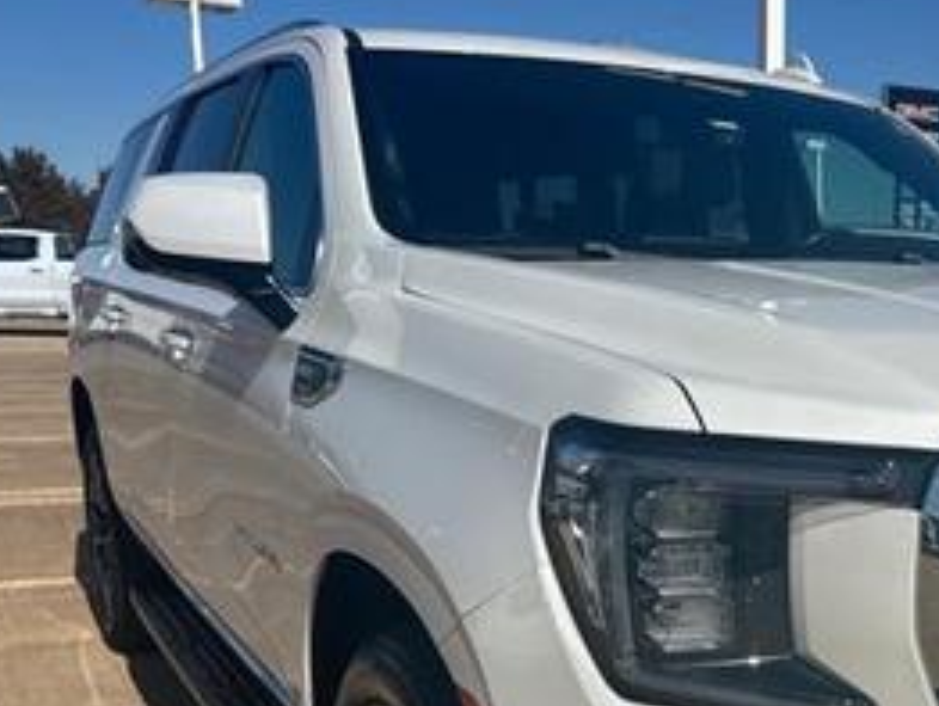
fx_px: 1358
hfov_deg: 36.4
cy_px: 620
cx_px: 792
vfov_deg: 28.2
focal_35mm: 50
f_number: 1.5
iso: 50
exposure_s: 1/8000
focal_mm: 5.7
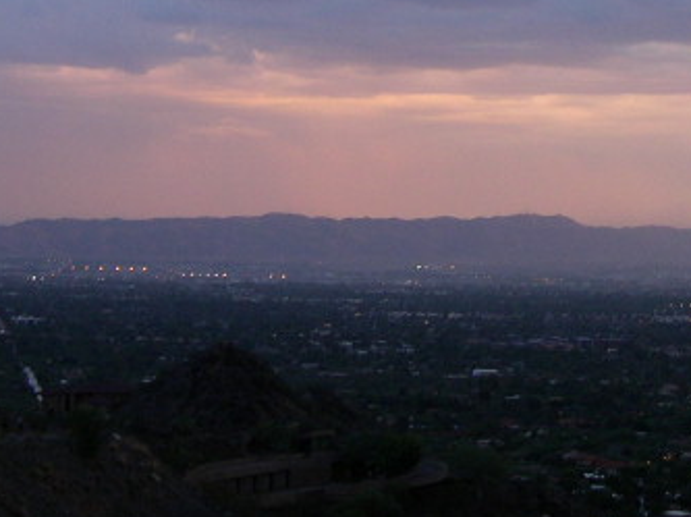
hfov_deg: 16.8
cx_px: 521
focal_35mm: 117
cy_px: -21
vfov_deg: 12.5
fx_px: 2333
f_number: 2.8
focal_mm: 8
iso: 100
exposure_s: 1/64
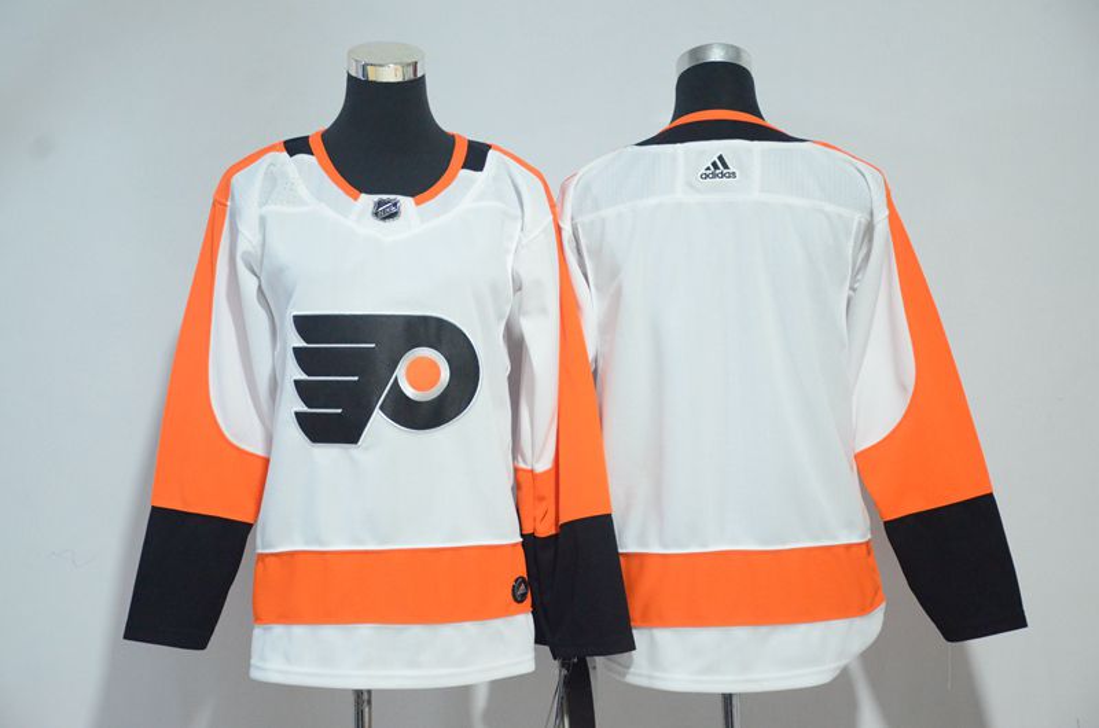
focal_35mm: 75
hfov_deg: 27.0
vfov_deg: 18.1
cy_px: 364
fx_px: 2285
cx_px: 550
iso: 4000
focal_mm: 50
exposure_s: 1/40
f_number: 4.8
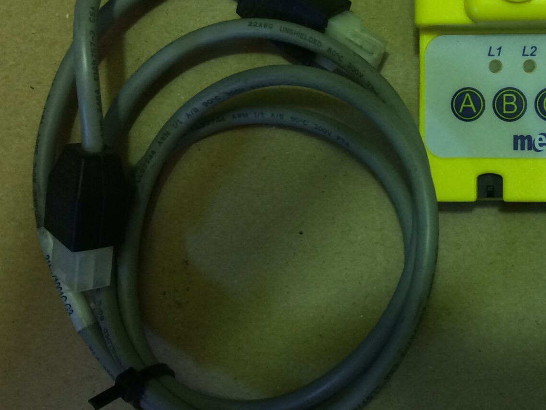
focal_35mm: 65
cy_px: 129
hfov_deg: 28.3
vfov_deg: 22.5
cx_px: 521
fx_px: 1025
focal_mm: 4.15
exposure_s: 1/33
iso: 100
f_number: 2.2
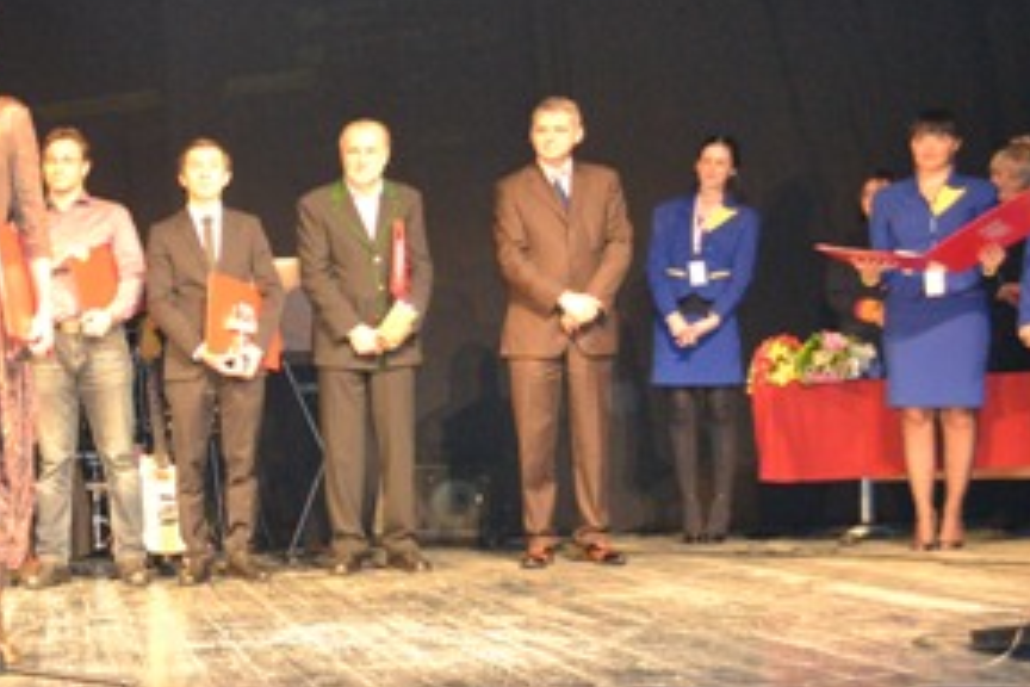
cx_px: 4
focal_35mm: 60
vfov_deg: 22.4
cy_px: 513
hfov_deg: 31.0
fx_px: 1717
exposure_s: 1/60
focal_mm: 18
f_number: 3.5
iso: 3200
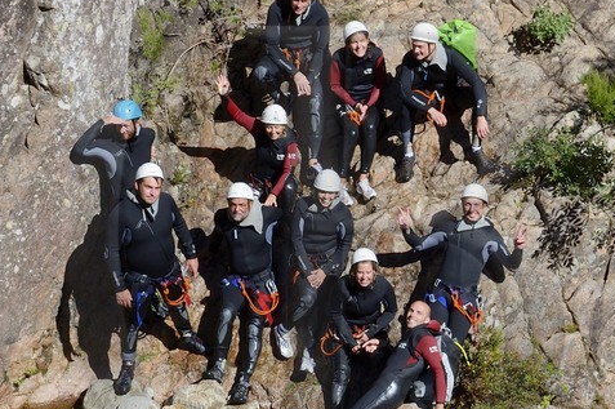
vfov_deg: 8.5
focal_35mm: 161
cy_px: 237
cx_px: 592
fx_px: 2748
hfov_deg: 12.6
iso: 400
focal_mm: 48
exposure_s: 1/400
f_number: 11
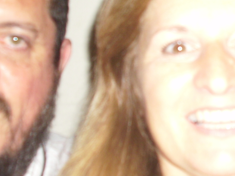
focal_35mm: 83
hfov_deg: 22.8
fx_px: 563
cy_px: 61
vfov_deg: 17.7
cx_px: 222
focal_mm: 6.2
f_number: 2.8
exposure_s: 1/60
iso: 50
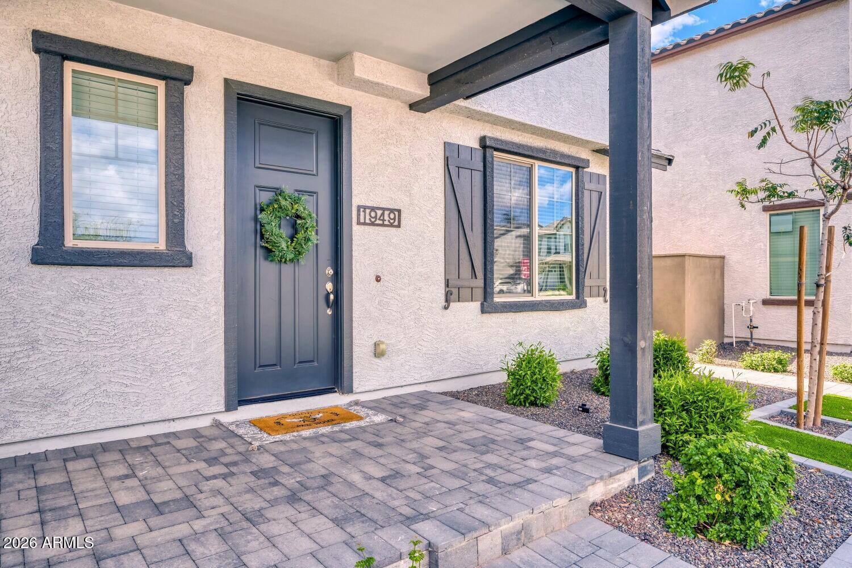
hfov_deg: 81.2
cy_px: 284
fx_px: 497
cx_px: 426
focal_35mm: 21
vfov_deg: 59.5
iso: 400
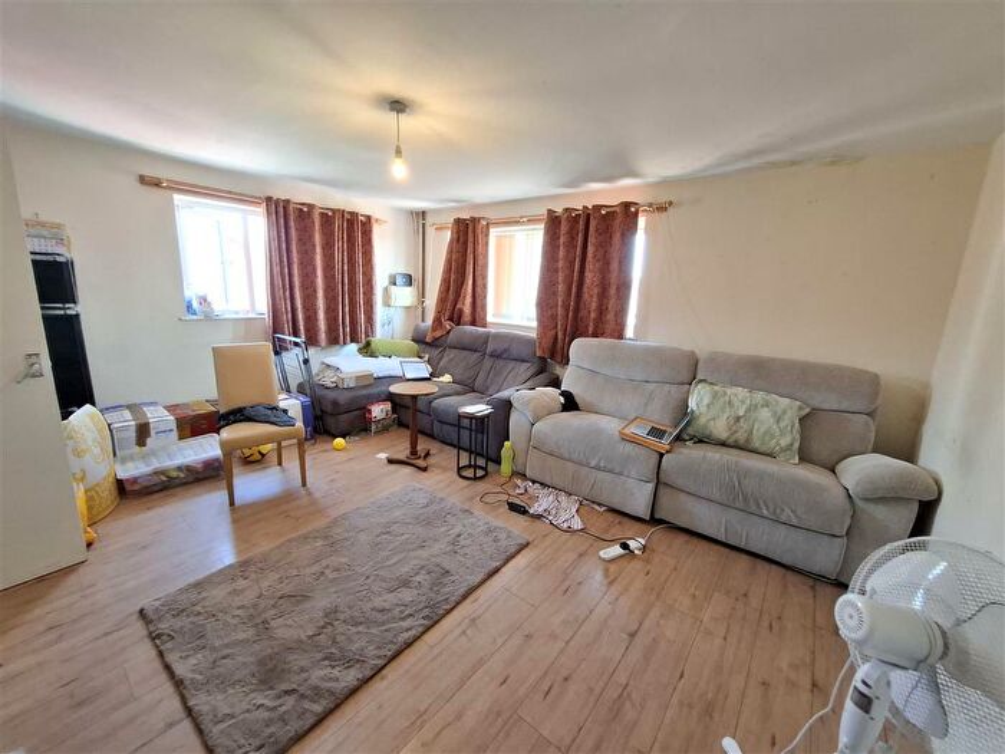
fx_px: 377
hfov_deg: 106.2
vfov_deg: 89.9
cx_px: 502
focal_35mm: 13
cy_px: 377
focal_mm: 1.74
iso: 250
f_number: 2.2
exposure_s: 1/25
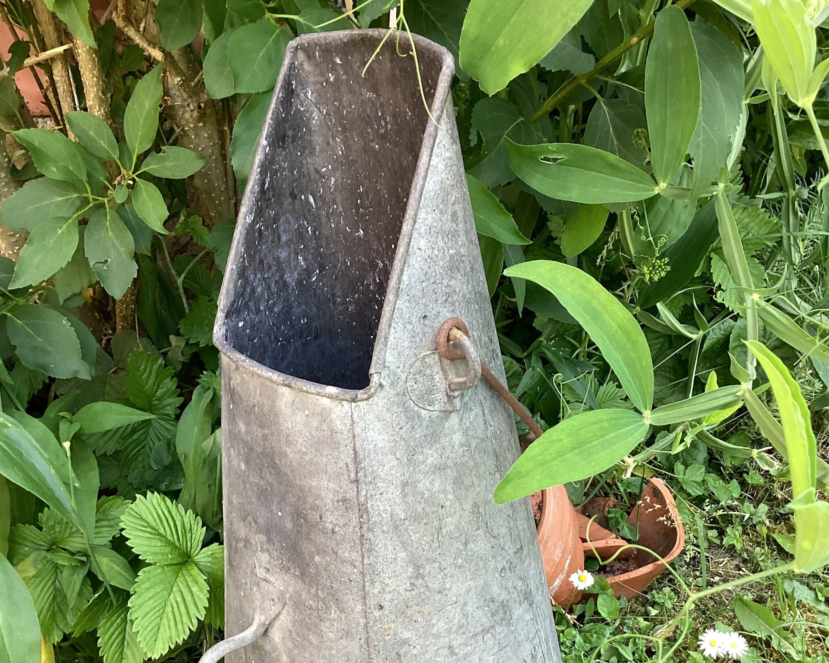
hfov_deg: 44.8
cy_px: 482
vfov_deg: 35.8
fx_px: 1006
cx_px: 415
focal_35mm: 41
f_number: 2.4
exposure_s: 1/100
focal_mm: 3.3
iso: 80
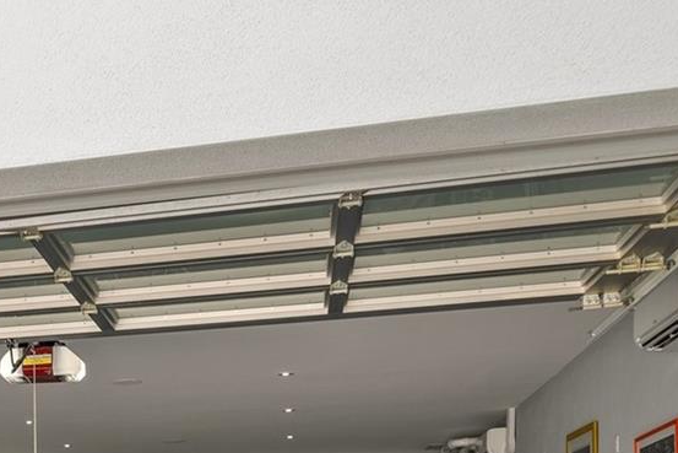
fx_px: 1036
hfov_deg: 32.3
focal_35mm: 55
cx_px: -54
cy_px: 576
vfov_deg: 22.3
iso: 500
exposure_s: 1/50
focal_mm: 19
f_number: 7.1
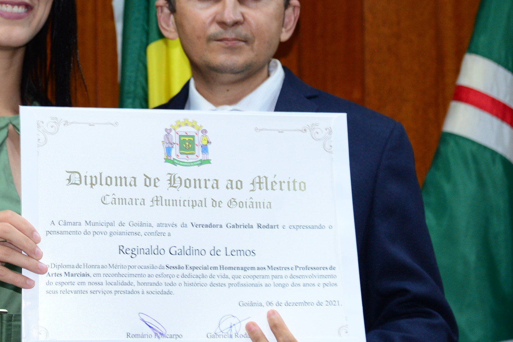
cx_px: 98
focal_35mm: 153
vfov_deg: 9.0
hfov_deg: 13.3
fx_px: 2181
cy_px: 111
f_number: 4
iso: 1600
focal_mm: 86
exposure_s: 1/60
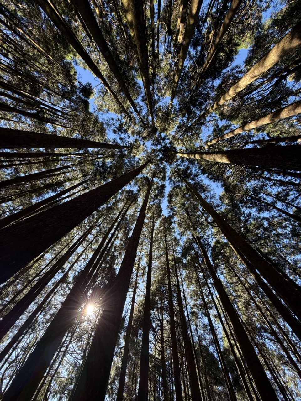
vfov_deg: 102.1
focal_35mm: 14
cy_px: 200
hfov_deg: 85.7
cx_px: 150
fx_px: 162
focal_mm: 2.22
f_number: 2.2
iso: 64
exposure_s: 1/154
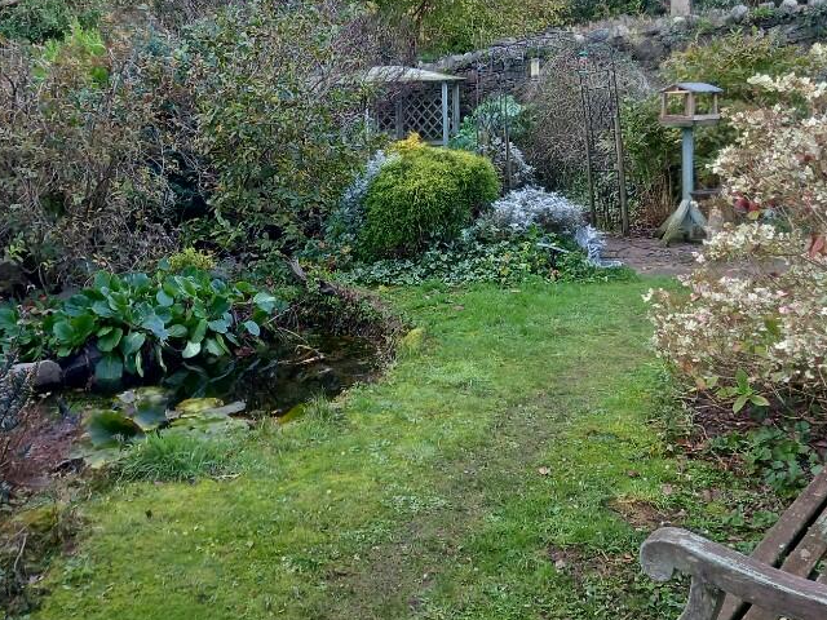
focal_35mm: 40
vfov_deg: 35.6
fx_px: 956
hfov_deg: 46.5
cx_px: 319
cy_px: 212
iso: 64
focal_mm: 4.6
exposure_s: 1/50
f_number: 2
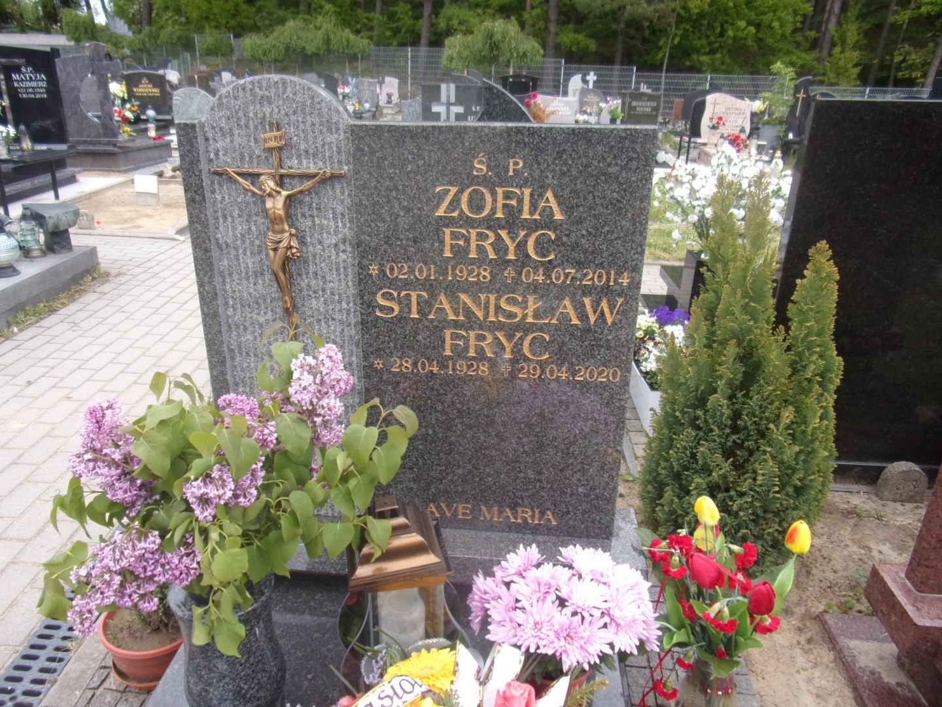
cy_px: 354
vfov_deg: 56.8
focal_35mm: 24
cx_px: 471
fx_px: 653
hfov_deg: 71.6
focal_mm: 4.3
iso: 80
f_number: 3.3
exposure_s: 1/280
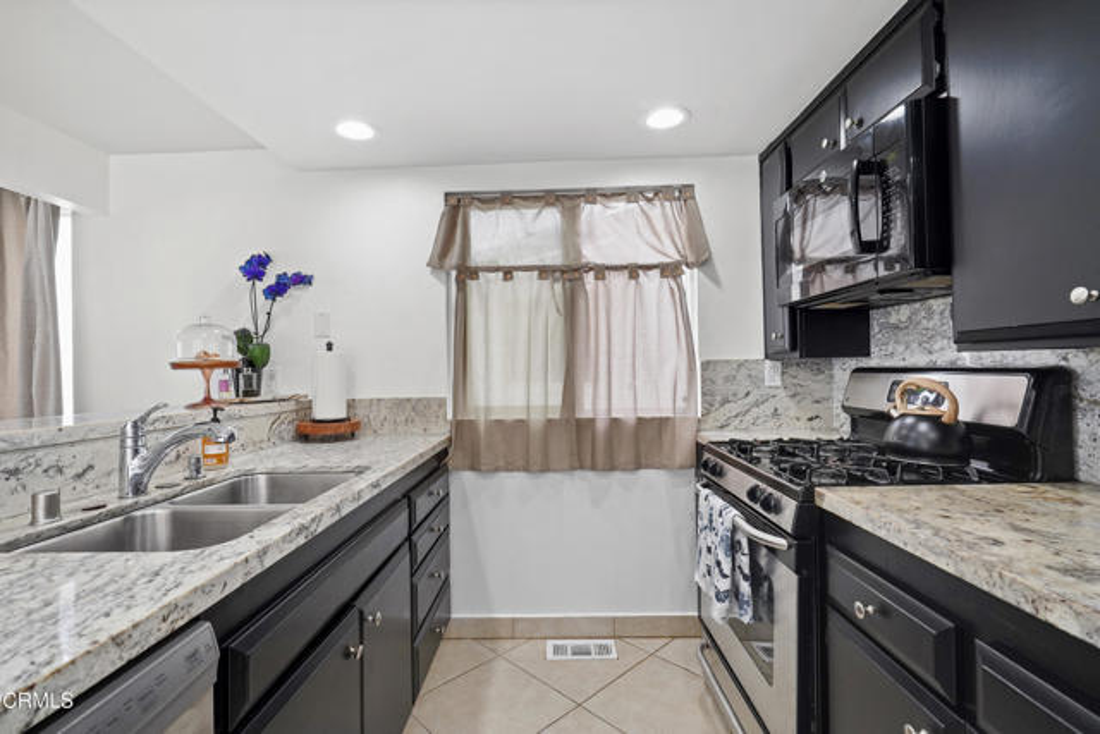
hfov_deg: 96.7
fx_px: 489
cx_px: 550
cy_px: 367
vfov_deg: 73.8
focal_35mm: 16
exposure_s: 1/30
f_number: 9
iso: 2000
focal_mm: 16
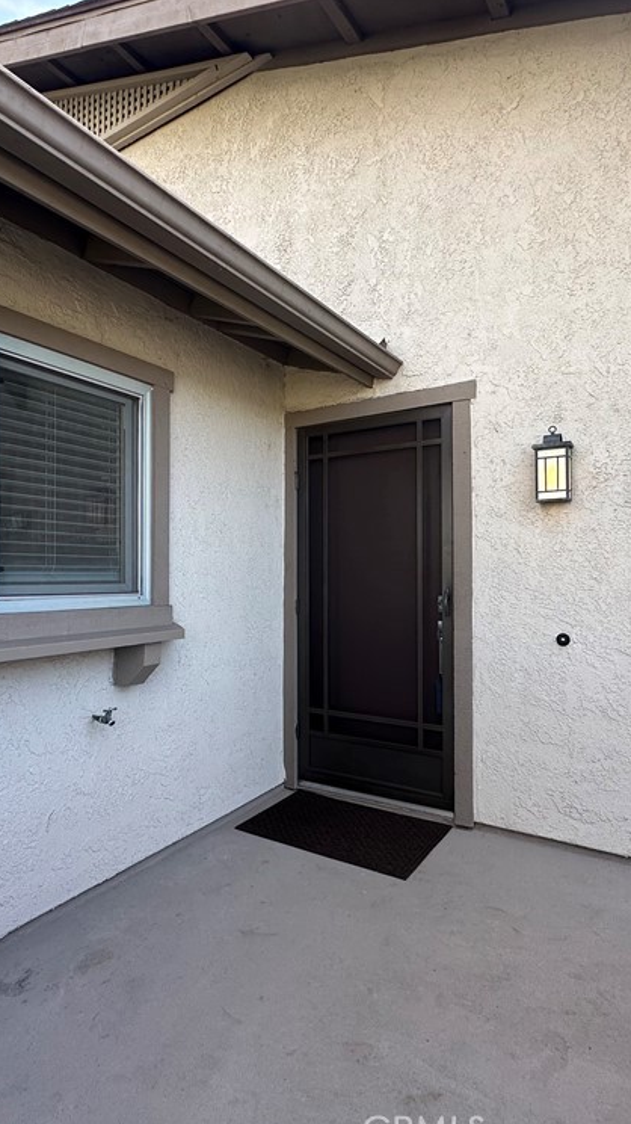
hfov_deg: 53.4
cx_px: 282
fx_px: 625
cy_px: 571
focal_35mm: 21
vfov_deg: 83.9
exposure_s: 1/181
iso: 40
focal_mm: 2.22
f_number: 2.2
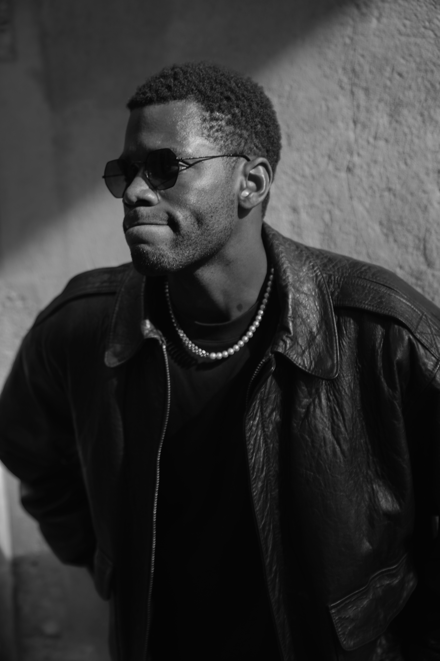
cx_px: 220
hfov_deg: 19.5
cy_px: 330
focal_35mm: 70
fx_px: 1283
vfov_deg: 28.8
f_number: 2.8
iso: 50
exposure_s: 1/200
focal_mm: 70
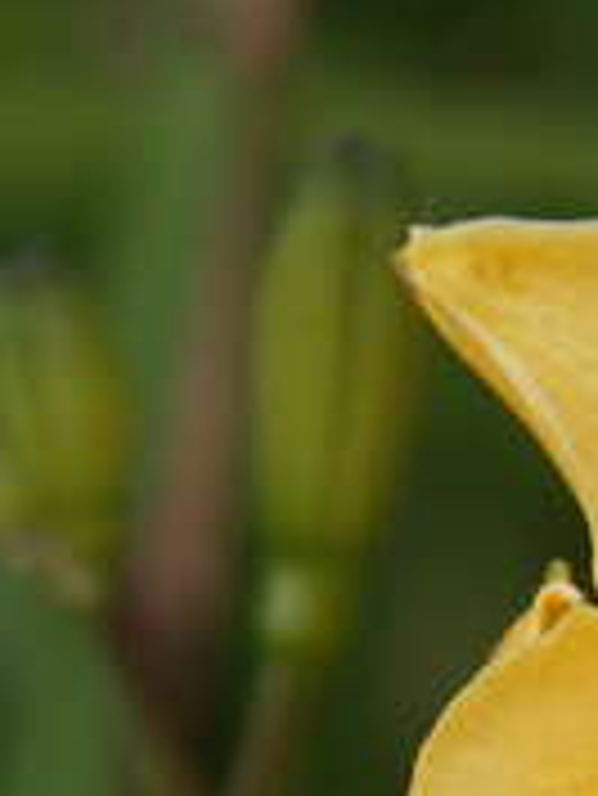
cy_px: 1374
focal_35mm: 749
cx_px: 764
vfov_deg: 2.6
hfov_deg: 2.0
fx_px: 17231
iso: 100
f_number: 3.5
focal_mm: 50.48
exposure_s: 1/500
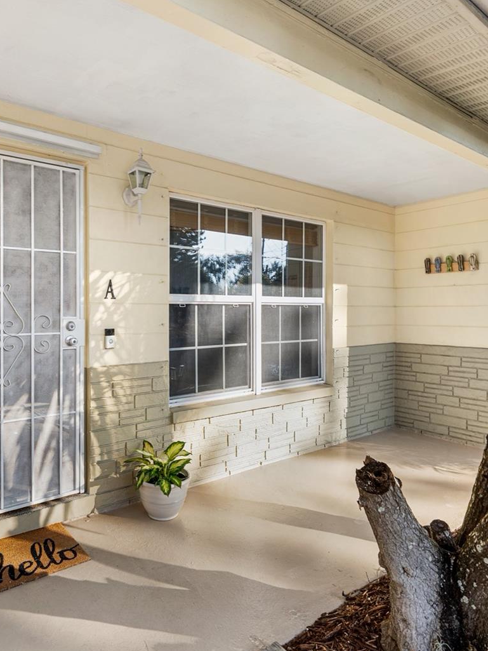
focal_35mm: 21
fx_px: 395
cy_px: 327
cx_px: 184
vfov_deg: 79.0
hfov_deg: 62.6
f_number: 8
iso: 50
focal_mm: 14
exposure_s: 1/20
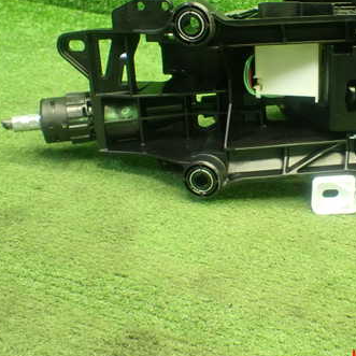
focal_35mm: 48
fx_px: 558
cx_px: 272
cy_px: 132
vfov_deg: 35.2
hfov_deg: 34.5
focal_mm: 5.4
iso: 800
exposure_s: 1/60
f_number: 2.3
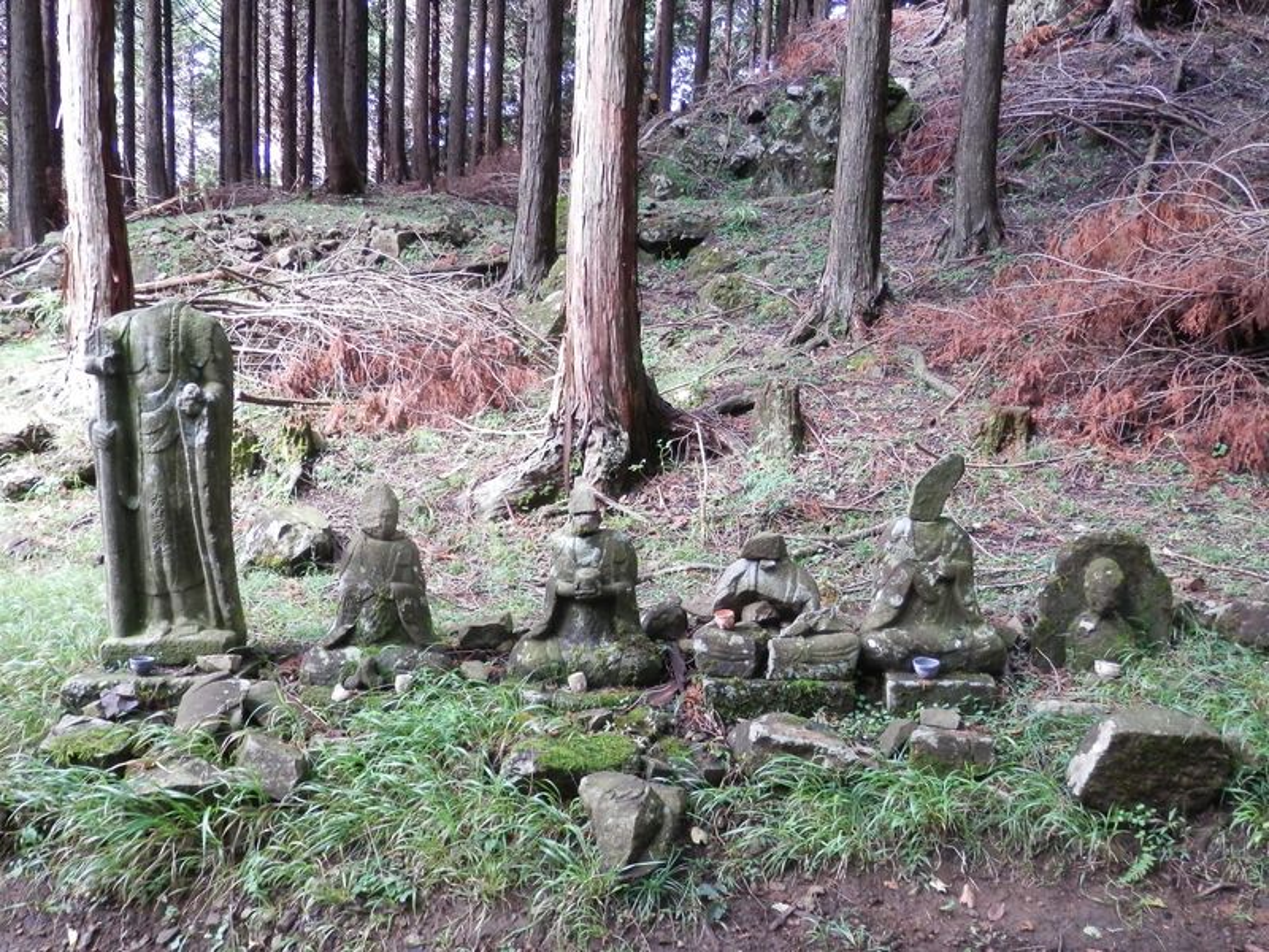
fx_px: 1100
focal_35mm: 30
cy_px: 476
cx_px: 634
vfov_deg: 46.8
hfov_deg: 60.0
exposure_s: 1/50
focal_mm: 5.5
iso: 200
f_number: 3.3
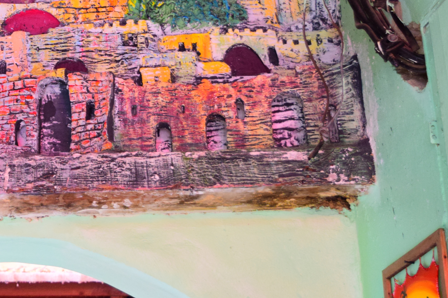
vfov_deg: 14.0
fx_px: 1208
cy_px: 38
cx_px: 9
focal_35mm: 97
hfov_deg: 20.4
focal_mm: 31
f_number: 4.2
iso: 800
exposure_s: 1/60
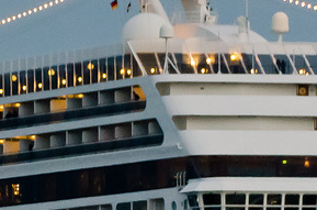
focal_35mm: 762
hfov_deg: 2.7
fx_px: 6692
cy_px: 320
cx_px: -83
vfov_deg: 1.8
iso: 1600
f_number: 5.3
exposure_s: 1/50
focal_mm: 90
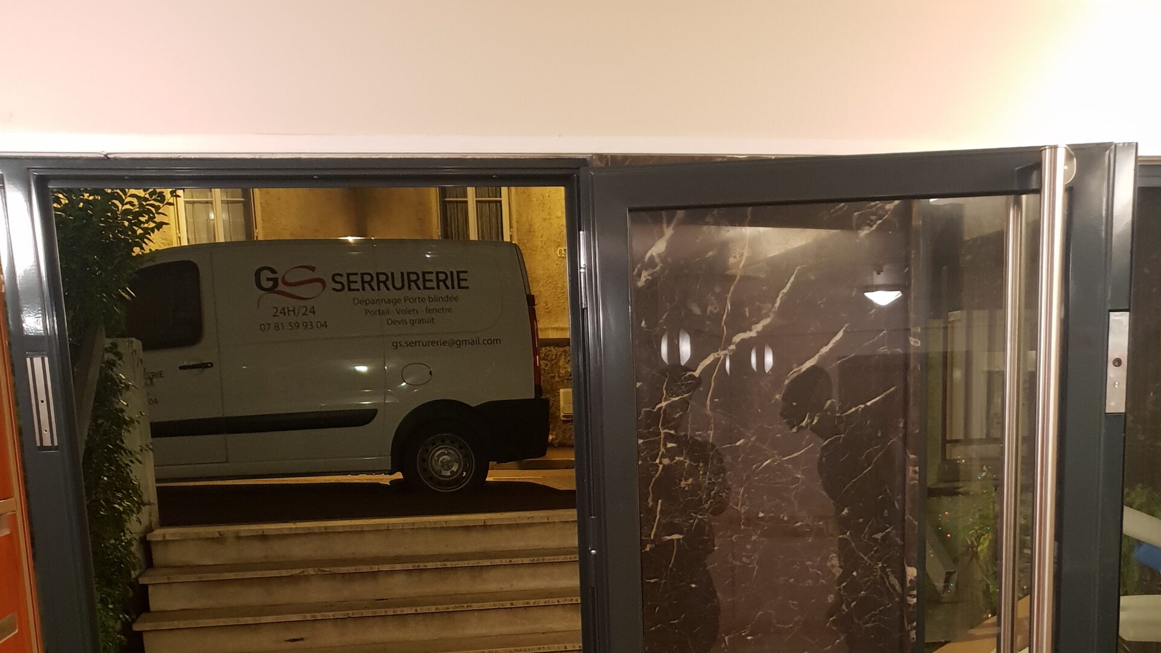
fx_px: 1170
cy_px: 615
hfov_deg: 52.8
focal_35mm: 38
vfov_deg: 29.6
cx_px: 582
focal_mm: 4.3
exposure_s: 1/25
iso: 250
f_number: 1.5
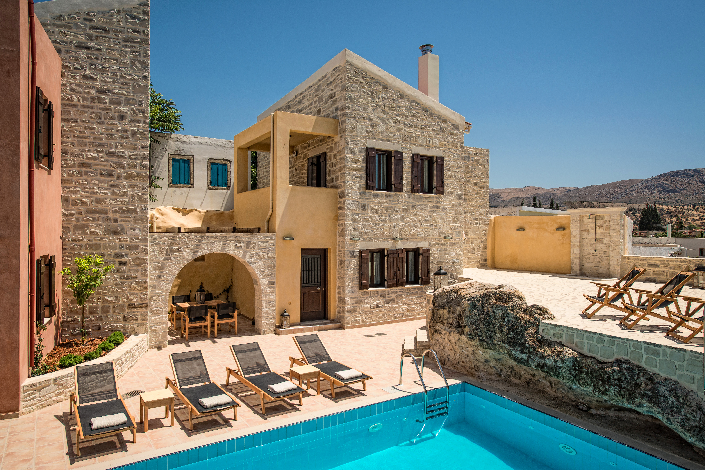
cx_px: 352
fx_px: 470
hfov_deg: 73.7
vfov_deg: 53.2
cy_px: 235
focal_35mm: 24
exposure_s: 1/500
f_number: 9
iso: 200
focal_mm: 24
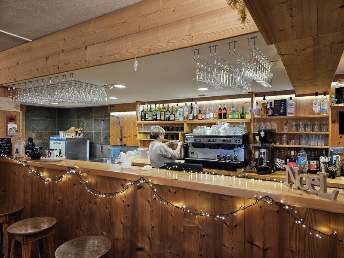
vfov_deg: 58.9
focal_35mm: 23
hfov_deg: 73.9
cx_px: 172
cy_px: 129
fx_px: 229
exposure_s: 1/100
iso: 250
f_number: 1.8
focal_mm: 5.4
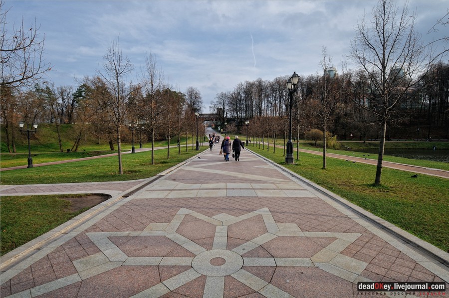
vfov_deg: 67.2
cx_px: 224
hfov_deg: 90.1
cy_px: 149
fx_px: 224
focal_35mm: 18
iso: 200
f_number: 9
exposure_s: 1/200
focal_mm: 12
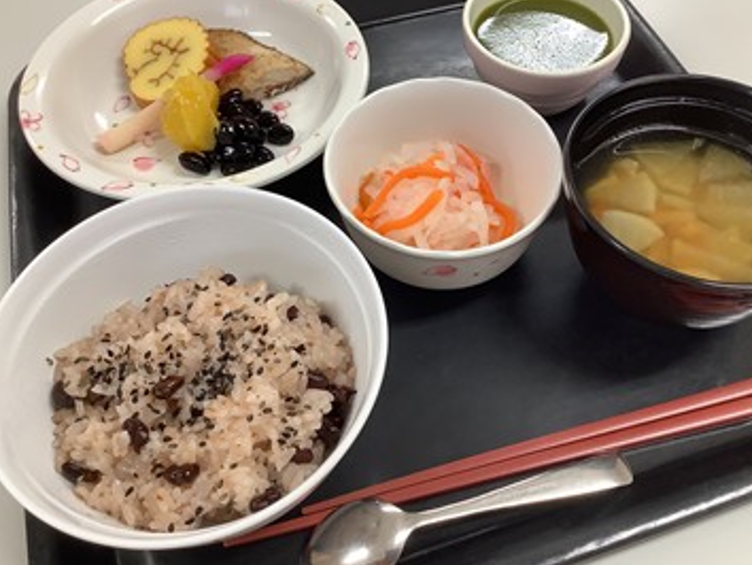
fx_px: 761
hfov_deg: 52.5
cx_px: 410
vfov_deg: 40.7
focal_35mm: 35
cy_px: 259
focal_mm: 3.3
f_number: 2.4
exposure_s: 1/60
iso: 100
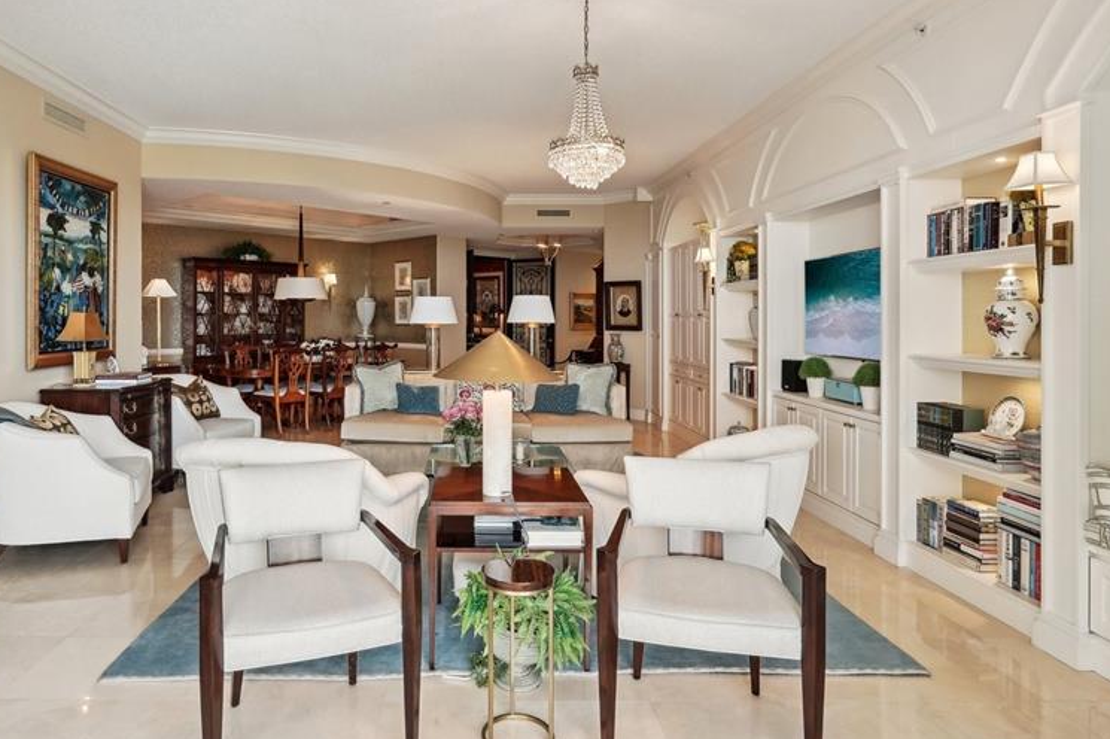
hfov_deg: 77.9
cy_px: 311
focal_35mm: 22
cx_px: 459
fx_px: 678
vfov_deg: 56.9
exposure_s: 1/40
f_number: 8
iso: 400
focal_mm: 16
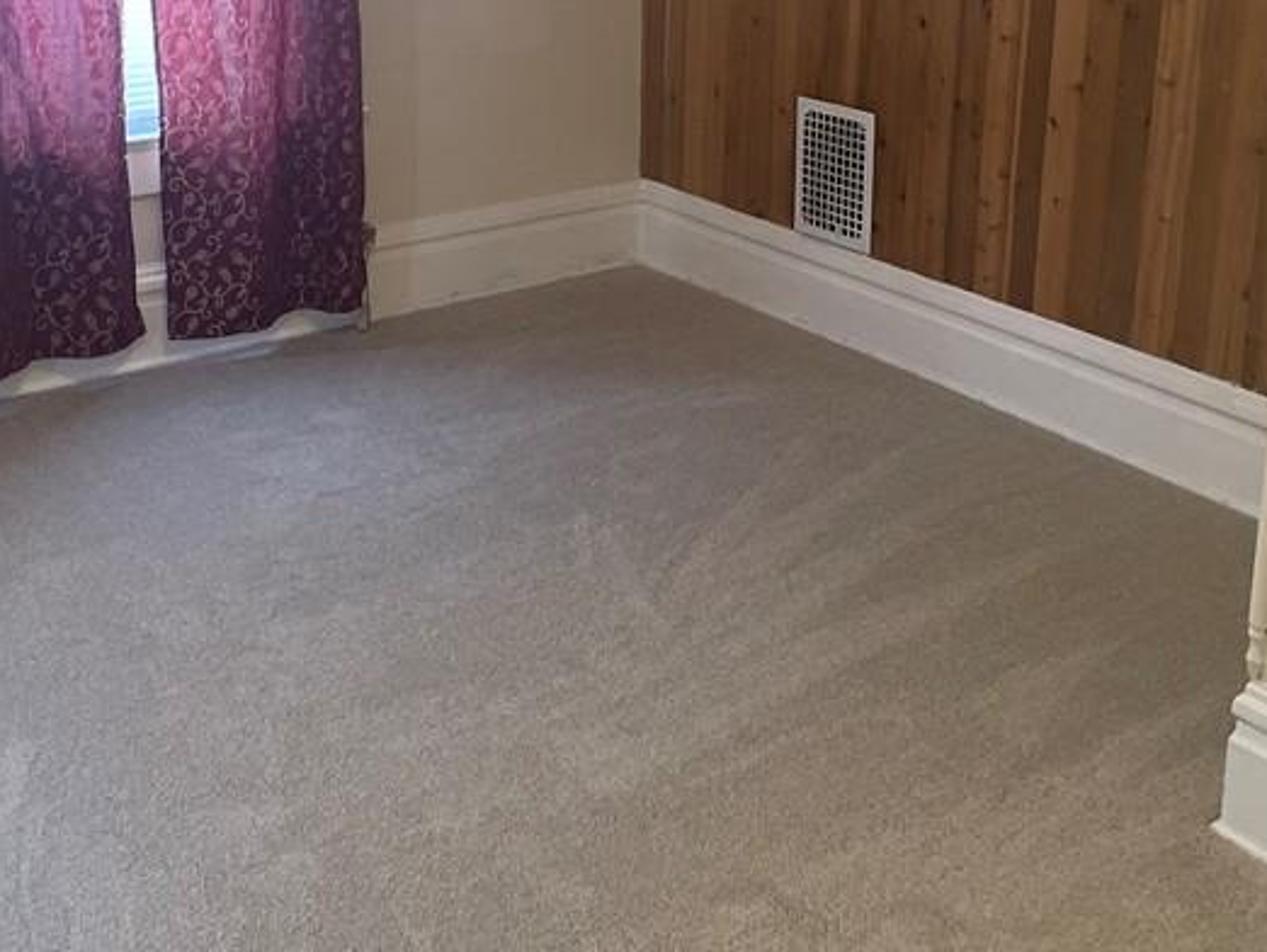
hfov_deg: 37.5
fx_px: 1868
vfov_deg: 27.8
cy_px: 136
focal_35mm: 51
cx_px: 614
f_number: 1.6
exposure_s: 1/60
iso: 400
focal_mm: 4.2
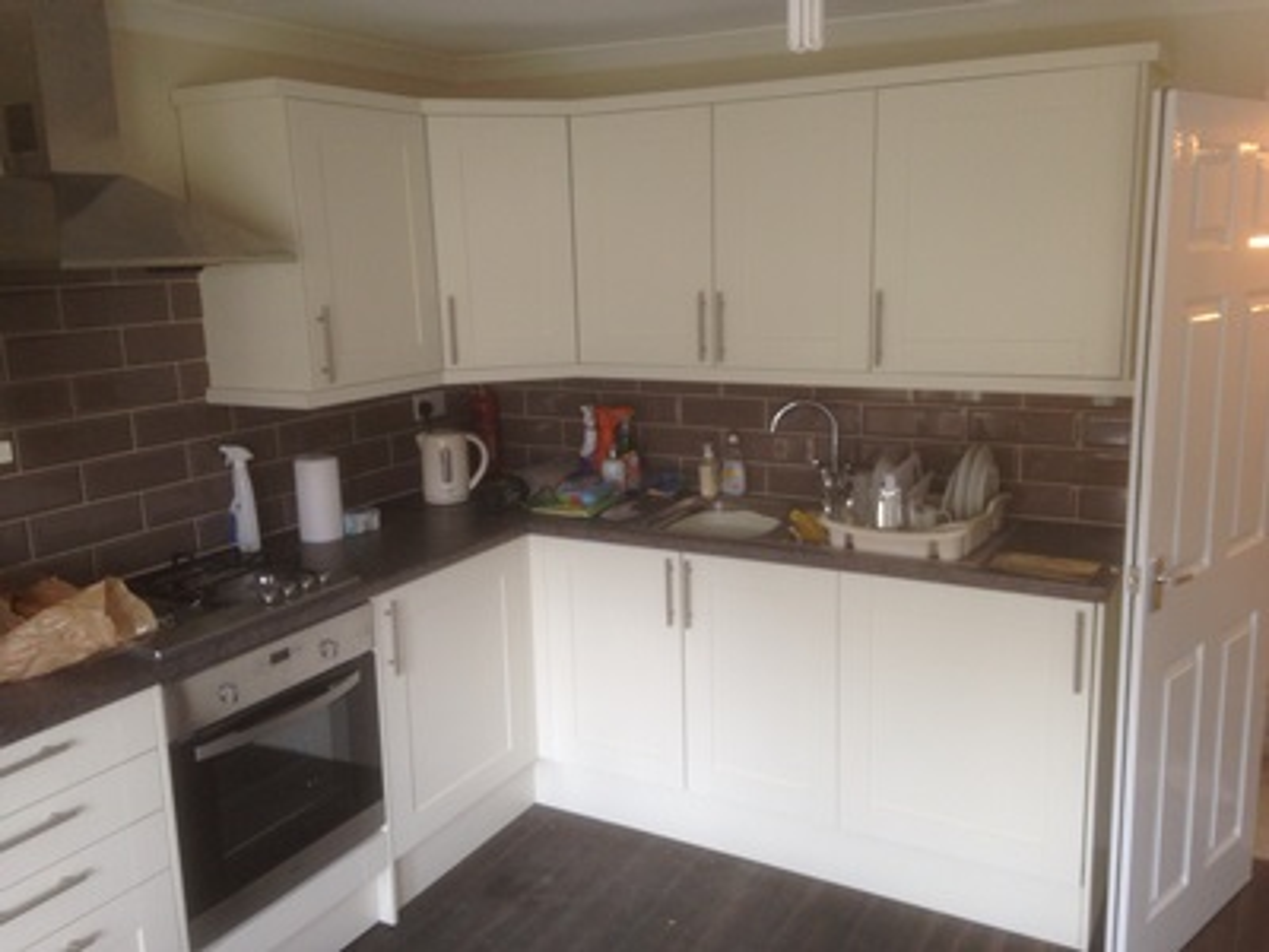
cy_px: 476
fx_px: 1210
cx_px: 634
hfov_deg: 55.4
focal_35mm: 33
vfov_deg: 42.9
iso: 80
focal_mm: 4.12
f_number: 2.4
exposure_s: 1/20
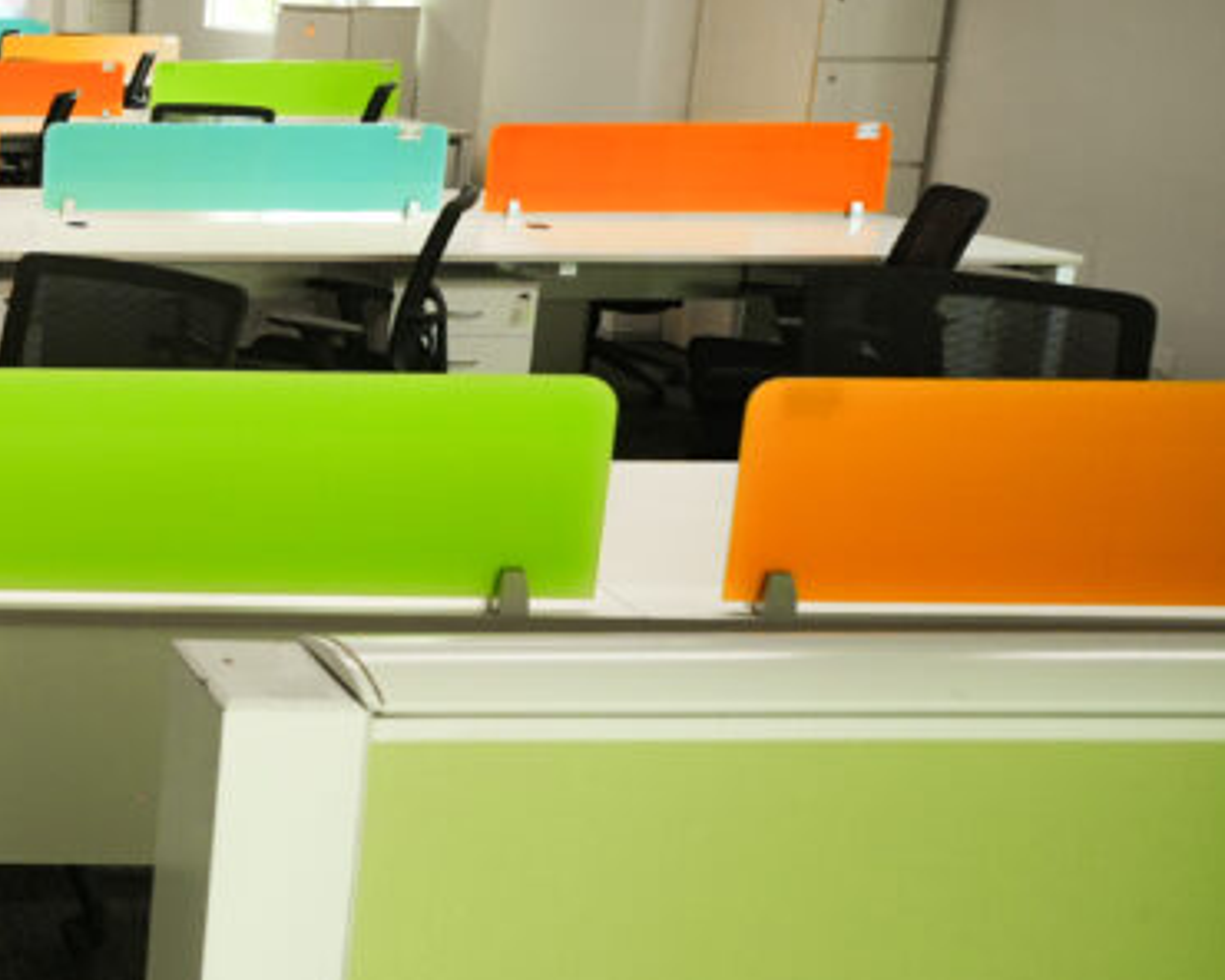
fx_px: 1414
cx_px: -374
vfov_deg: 36.7
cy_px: 174
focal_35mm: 39
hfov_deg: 33.7
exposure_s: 1/100
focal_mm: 10
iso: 500
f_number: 4
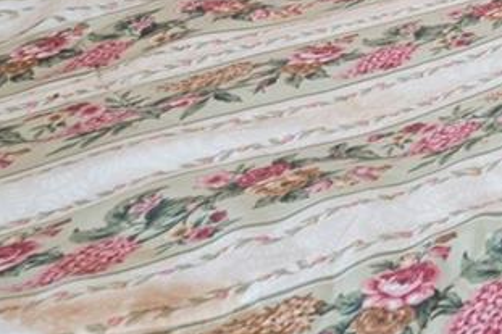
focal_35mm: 72
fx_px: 1003
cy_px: -235
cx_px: 1030
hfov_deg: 18.0
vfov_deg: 16.4
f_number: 8
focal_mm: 14
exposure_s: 1/25
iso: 400
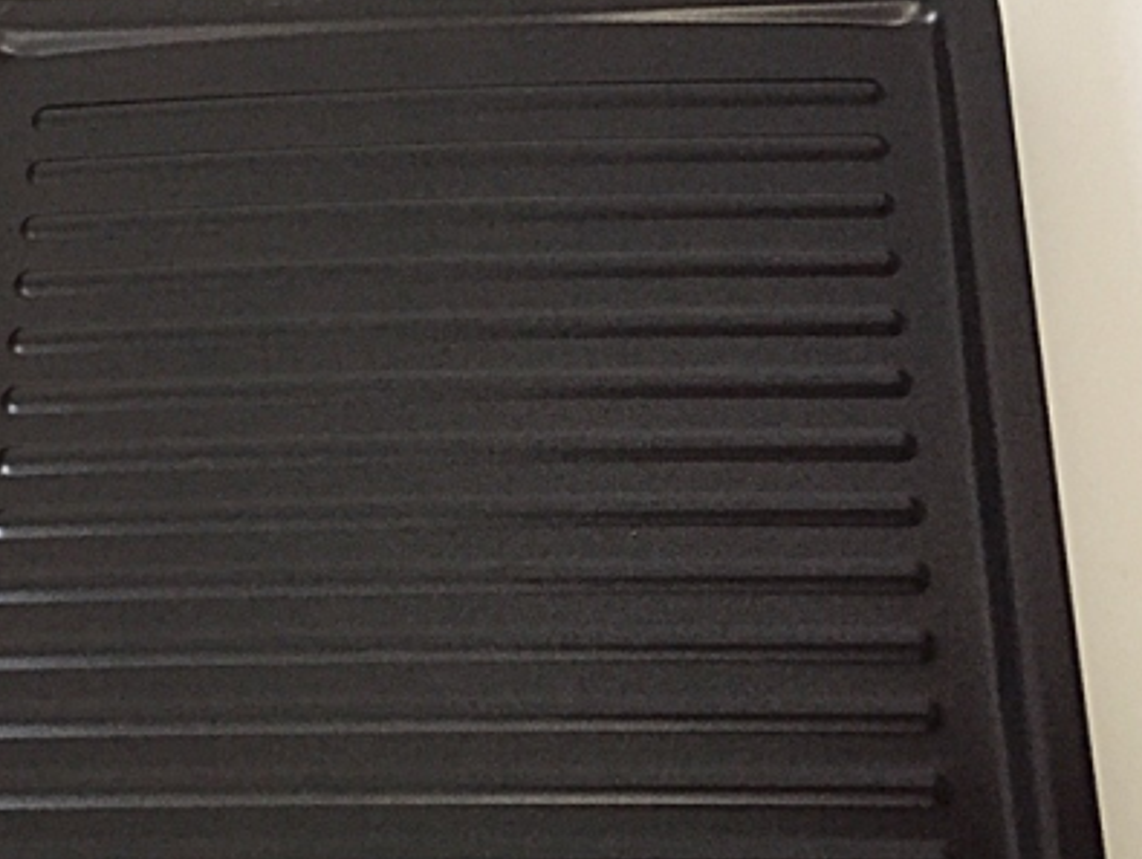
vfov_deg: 32.8
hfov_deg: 42.7
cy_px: 518
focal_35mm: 44
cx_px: 468
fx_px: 1453
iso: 400
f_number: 2.2
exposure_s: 1/17
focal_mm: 4.15
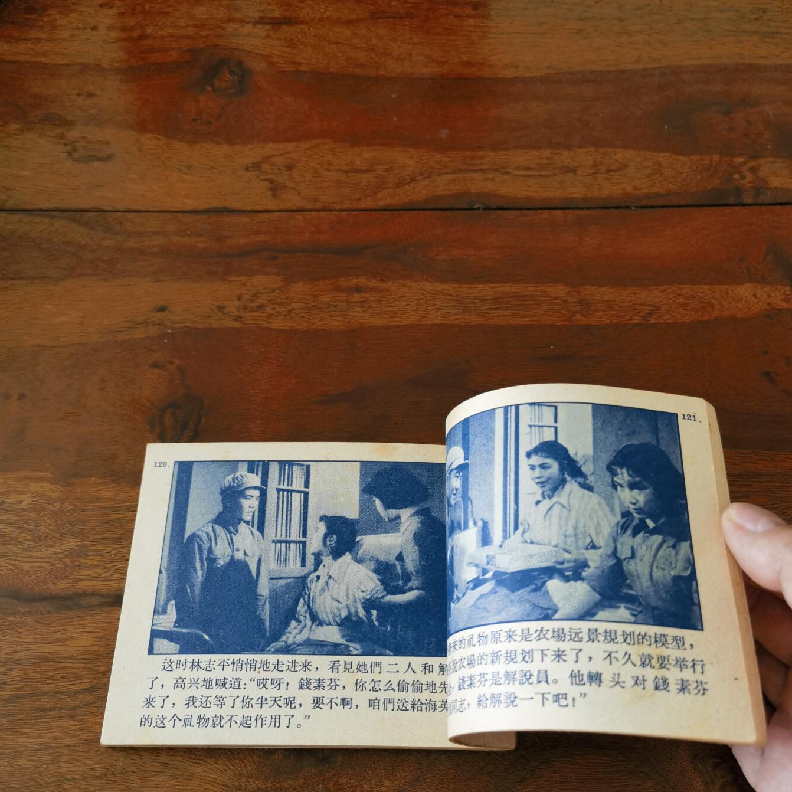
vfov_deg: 51.0
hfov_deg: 51.1
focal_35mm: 32
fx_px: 828
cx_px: 395
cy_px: 428
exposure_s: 1/120
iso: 80
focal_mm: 6.67
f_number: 1.9
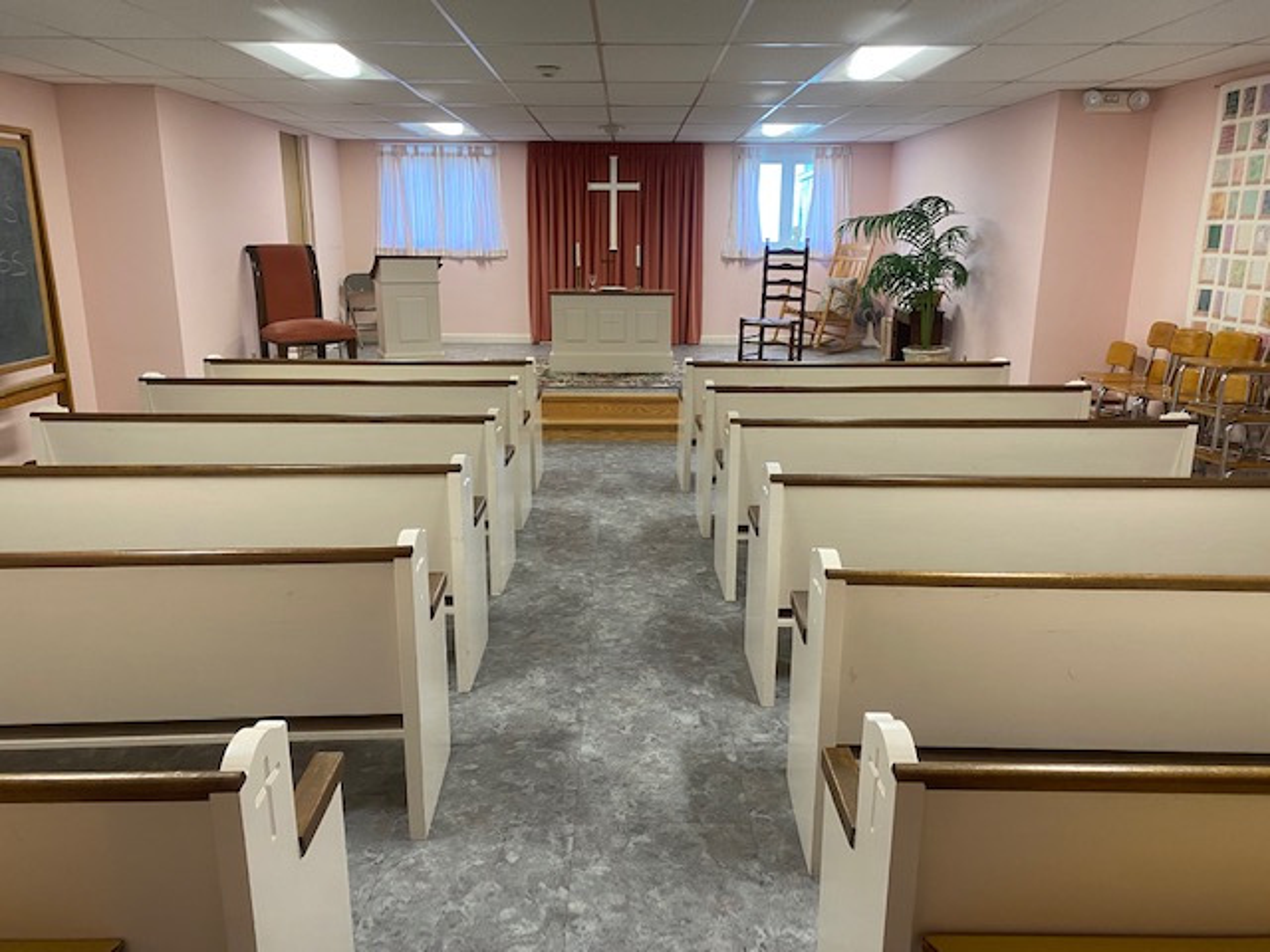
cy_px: 476
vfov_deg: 53.1
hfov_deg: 67.3
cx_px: 635
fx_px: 954
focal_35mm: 26
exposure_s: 1/60
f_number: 1.8
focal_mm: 4.25
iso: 100
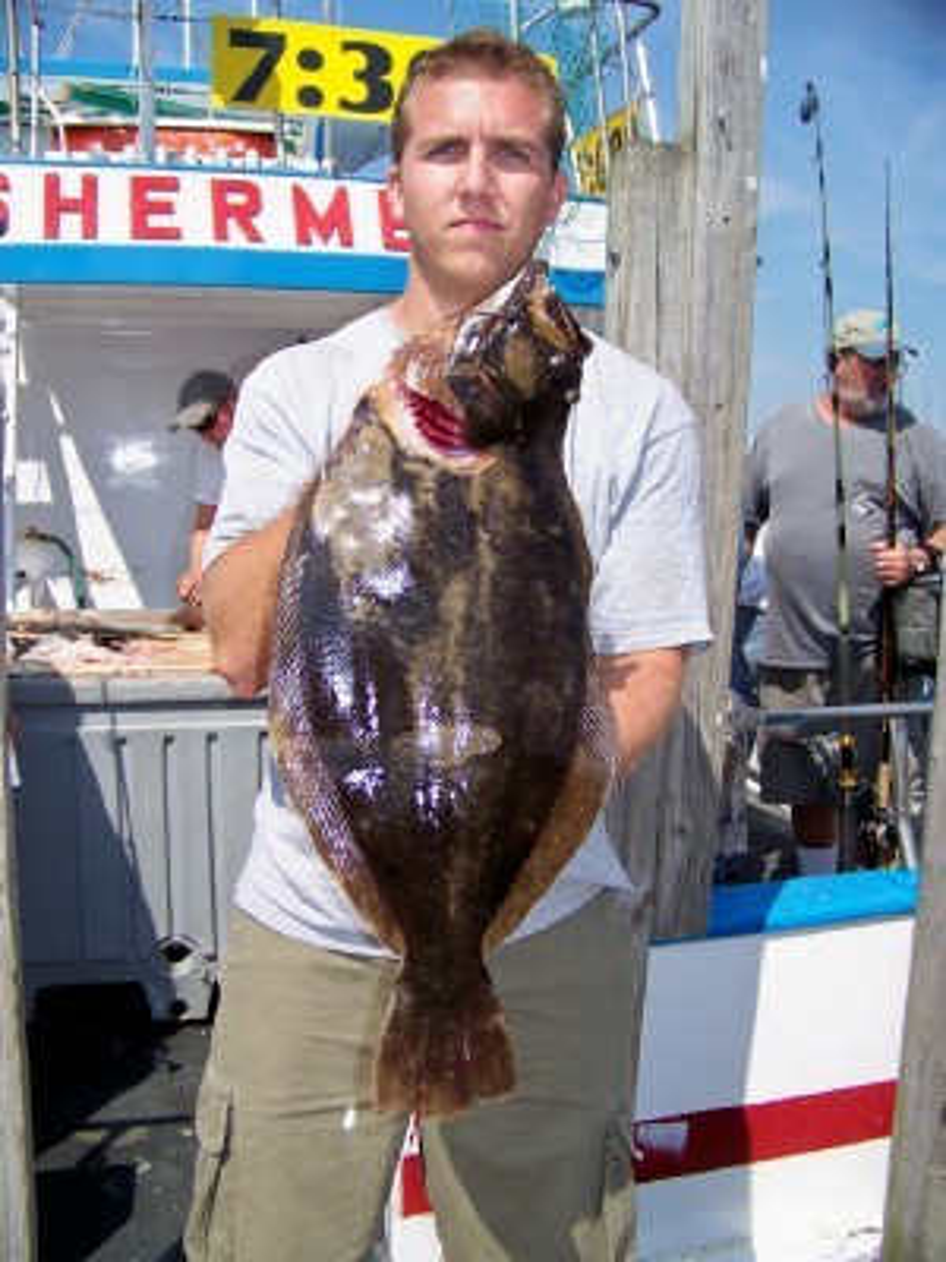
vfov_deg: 51.4
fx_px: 1312
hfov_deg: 39.7
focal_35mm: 36
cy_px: 631
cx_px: 473
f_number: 2.8
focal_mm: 5.85
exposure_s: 1/800
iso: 64
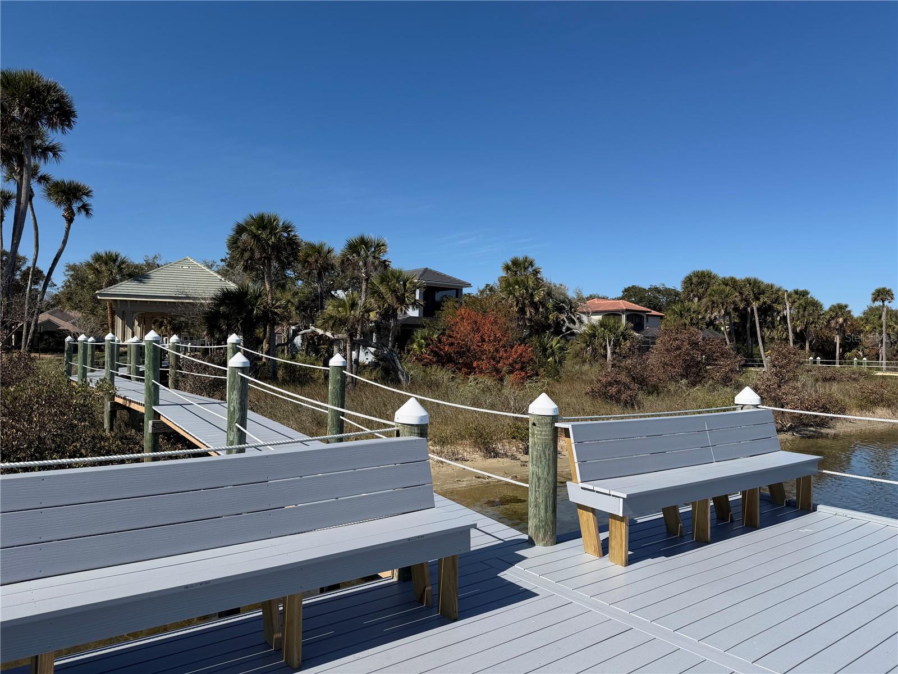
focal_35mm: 24
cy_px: 337
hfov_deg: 71.6
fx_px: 623
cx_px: 449
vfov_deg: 56.8
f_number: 1.78
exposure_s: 1/5714
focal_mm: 6.76
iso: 80
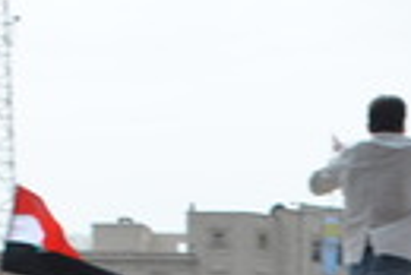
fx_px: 1852
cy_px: 474
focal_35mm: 162
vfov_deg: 8.2
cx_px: 509
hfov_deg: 12.3
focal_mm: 22
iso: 100
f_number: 7.1
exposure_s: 1/200
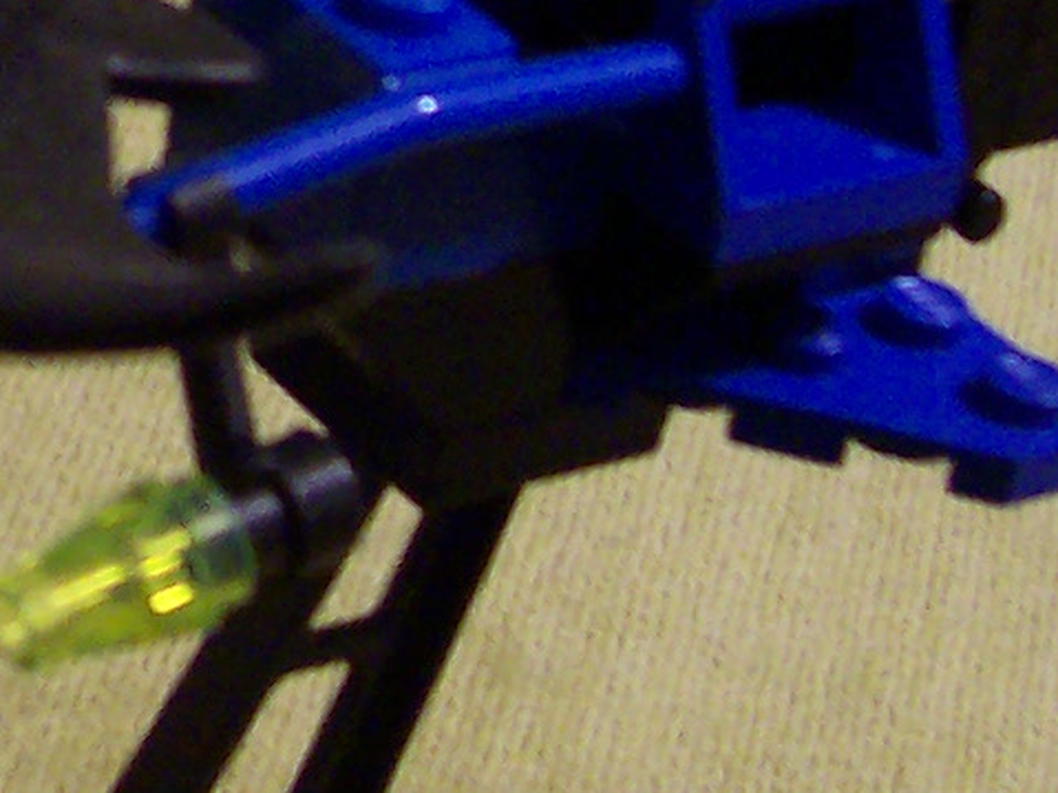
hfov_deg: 12.1
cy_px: -258
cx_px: -406
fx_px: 4797
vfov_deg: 9.3
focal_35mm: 157
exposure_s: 1/8
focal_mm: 5.6
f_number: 2.8
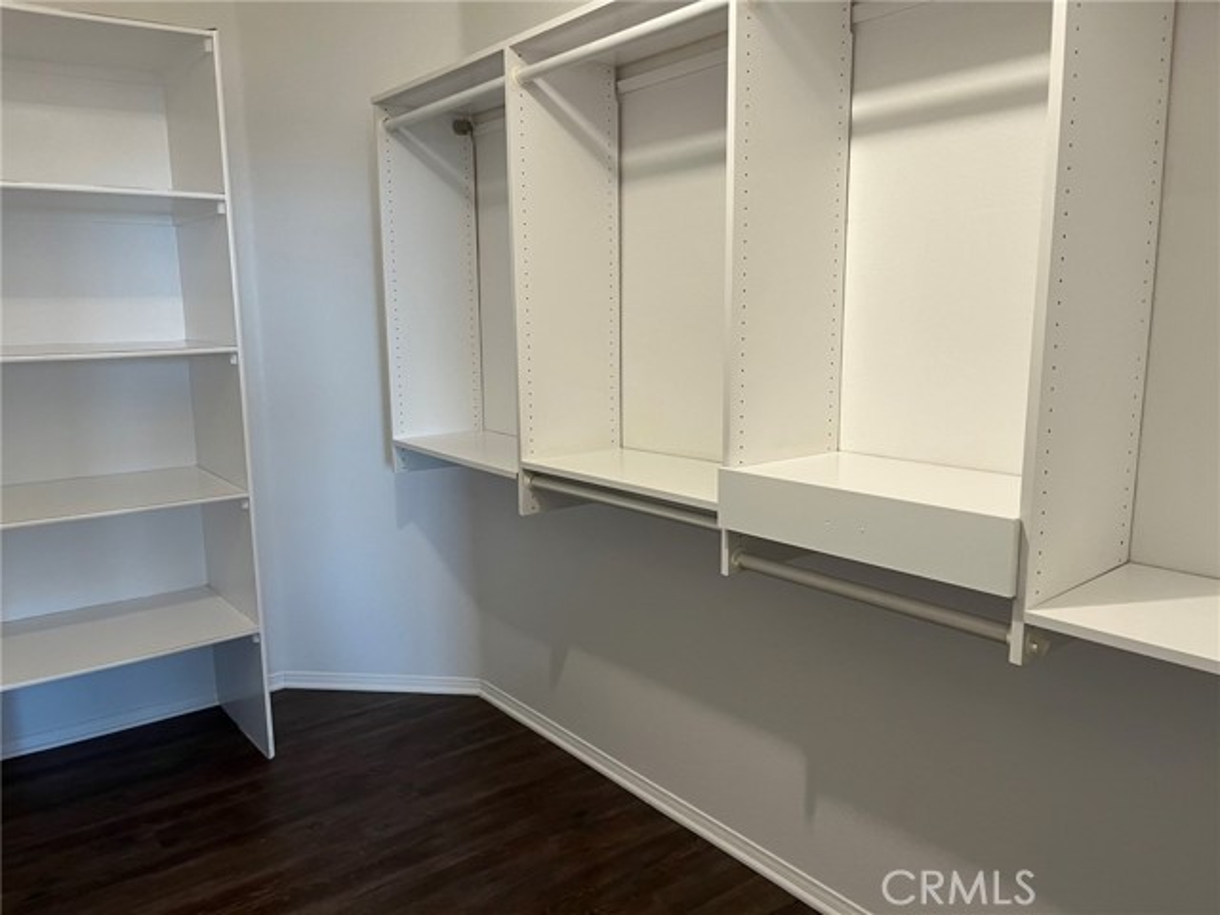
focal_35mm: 26
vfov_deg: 53.1
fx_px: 916
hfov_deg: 67.3
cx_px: 610
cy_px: 458
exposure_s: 1/60
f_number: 1.6
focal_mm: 5.1
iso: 100
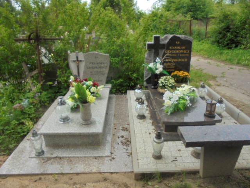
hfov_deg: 67.3
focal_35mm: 26
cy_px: 94
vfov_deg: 53.1
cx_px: 125
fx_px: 188
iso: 100
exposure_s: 1/250
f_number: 3.5
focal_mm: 4.6
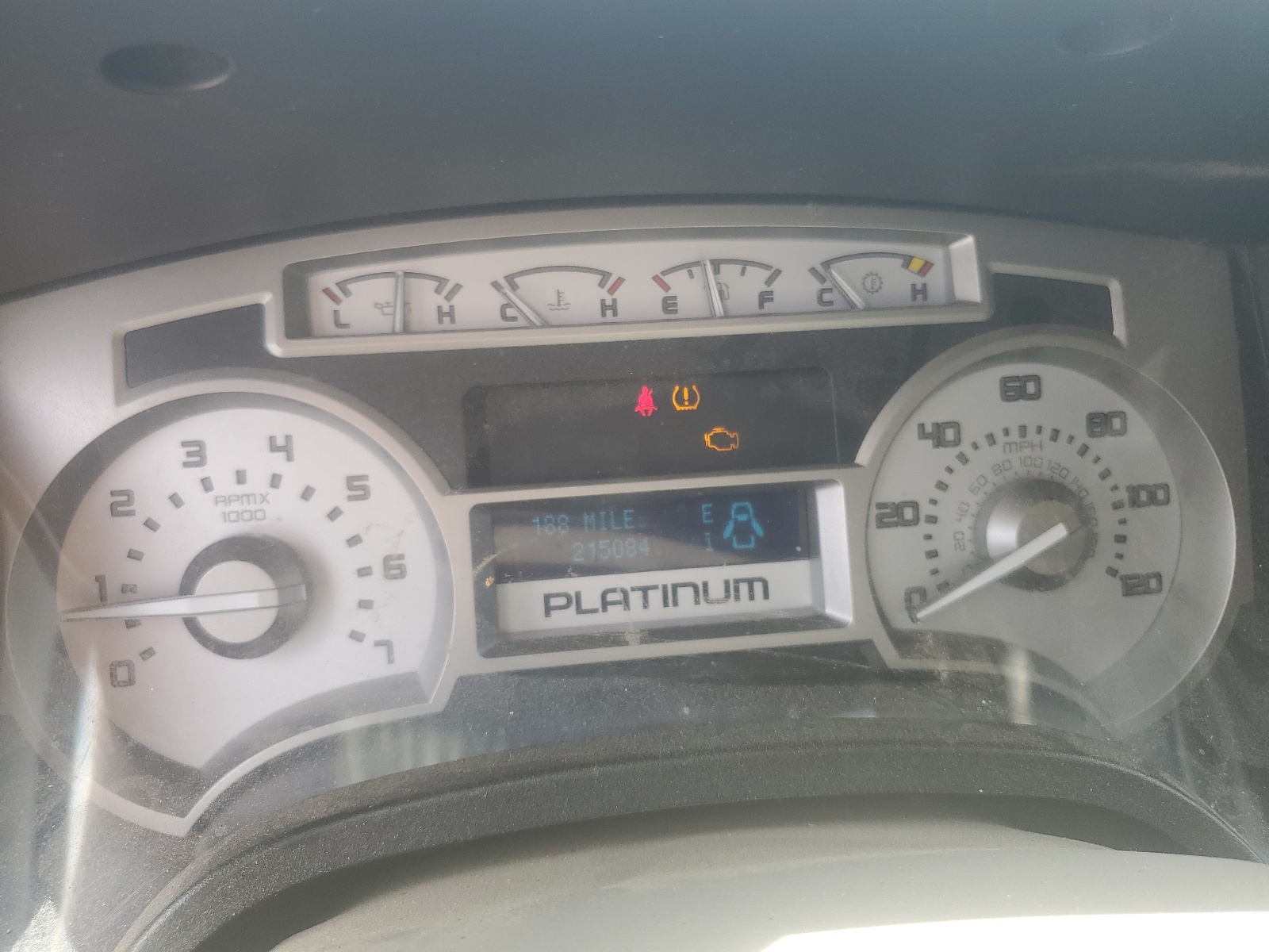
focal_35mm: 26
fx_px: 953
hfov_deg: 67.3
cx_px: 634
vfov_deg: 53.1
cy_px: 476
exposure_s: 1/141
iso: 50
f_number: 1.5
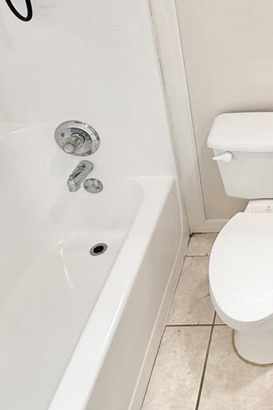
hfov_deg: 31.1
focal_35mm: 37
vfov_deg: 49.2
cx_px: 315
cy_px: 89
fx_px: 421
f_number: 2.2
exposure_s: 1/120
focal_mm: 2.22
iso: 250
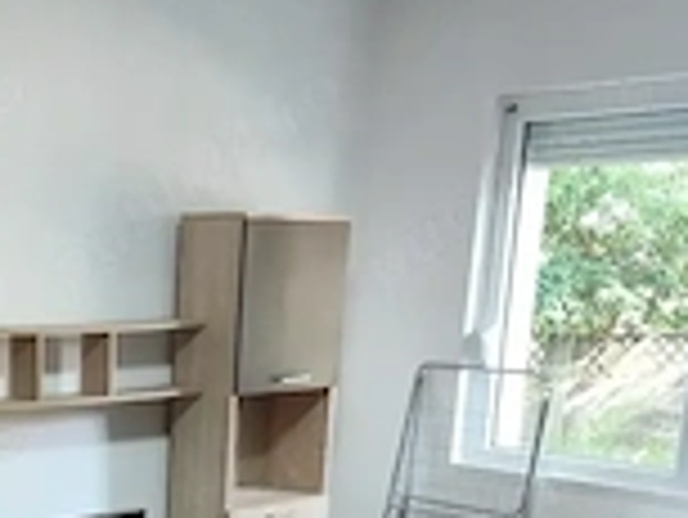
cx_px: 36
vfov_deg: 22.7
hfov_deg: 30.4
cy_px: 599
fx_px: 1193
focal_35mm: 60
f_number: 1.65
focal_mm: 6.19
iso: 400
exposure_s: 1/50
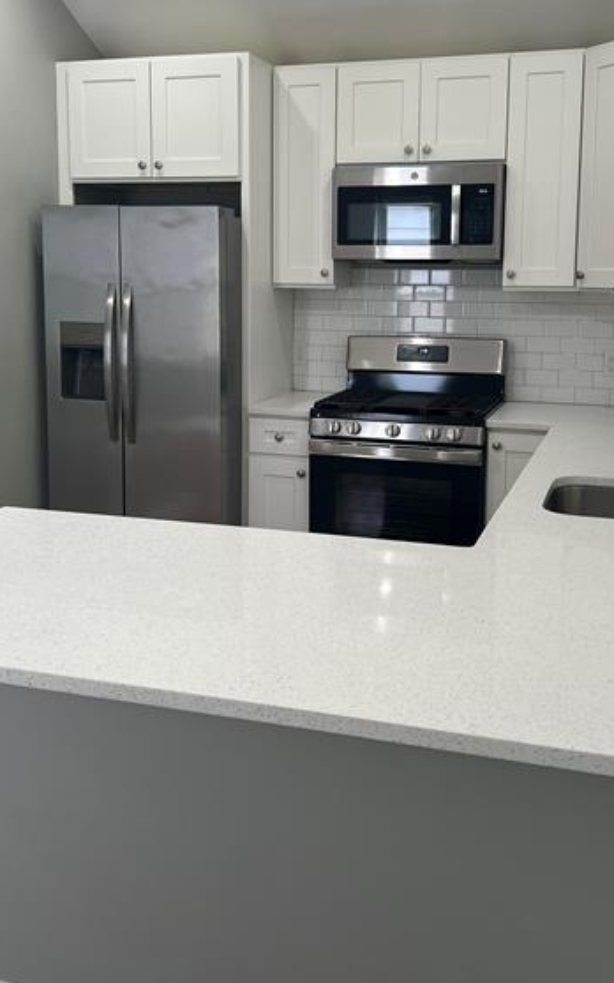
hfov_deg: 33.6
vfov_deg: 51.2
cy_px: 394
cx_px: 333
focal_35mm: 38
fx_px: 1018
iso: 64
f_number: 1.5
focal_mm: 5.7
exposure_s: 1/120
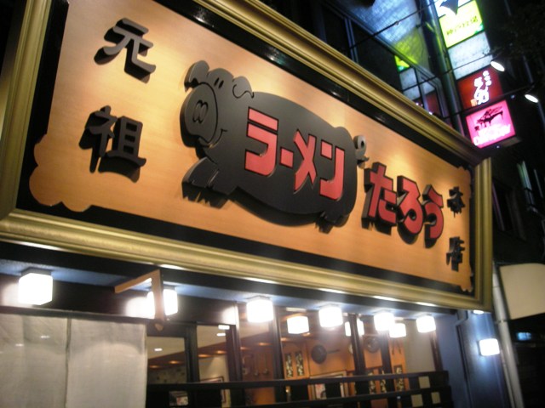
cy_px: 204
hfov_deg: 52.6
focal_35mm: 35
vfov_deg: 40.7
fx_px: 551
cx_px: 272
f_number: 2.8
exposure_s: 1/9.3
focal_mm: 5.7
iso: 98
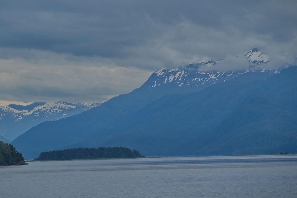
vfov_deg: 4.1
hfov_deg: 6.2
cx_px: 112
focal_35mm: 334
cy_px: 94
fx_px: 2756
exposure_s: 1/500
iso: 100
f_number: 7.1
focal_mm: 210
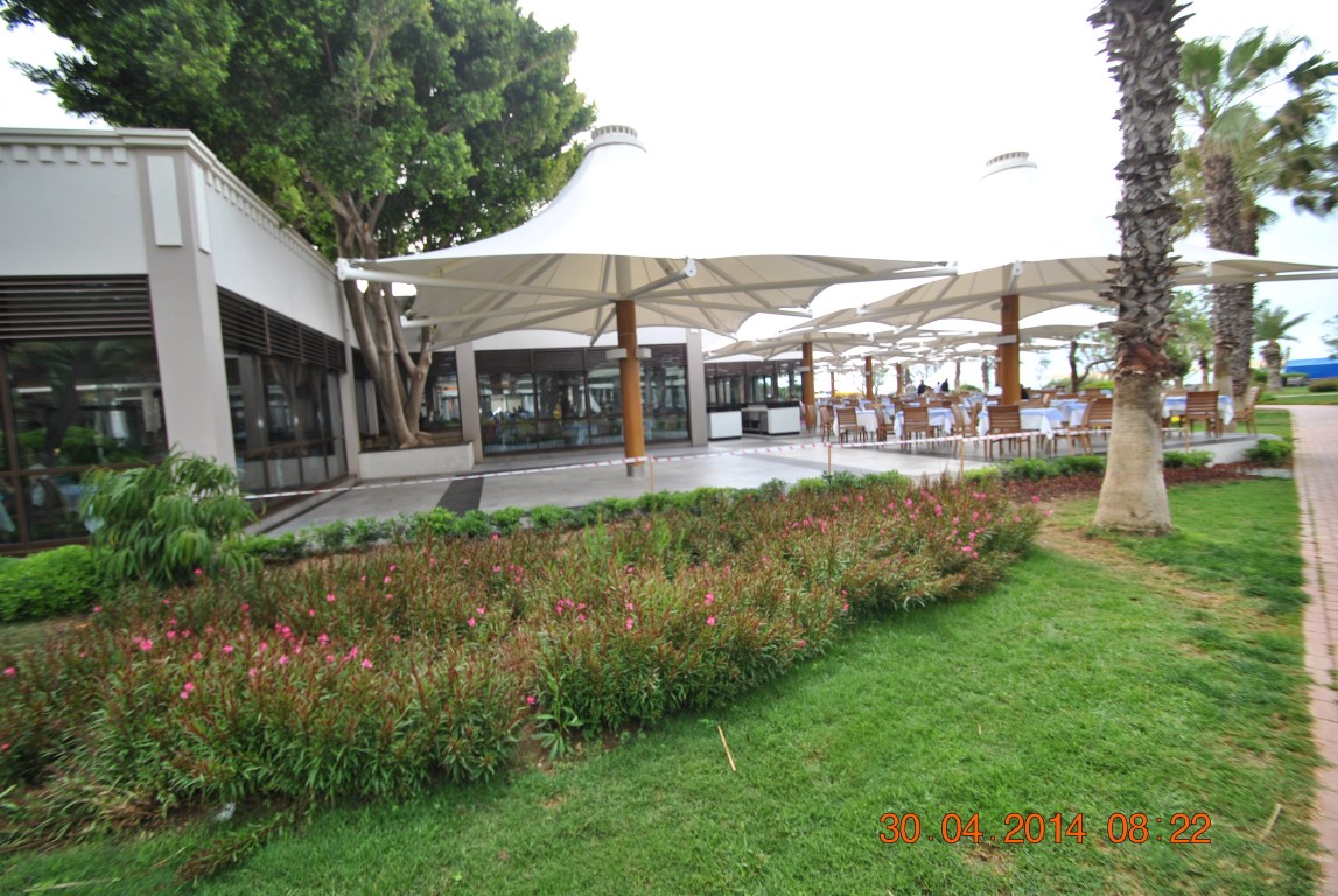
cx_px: 669
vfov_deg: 77.5
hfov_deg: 100.3
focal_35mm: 15
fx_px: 558
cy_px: 448
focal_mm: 10
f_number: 4.5
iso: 100
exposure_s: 1/200
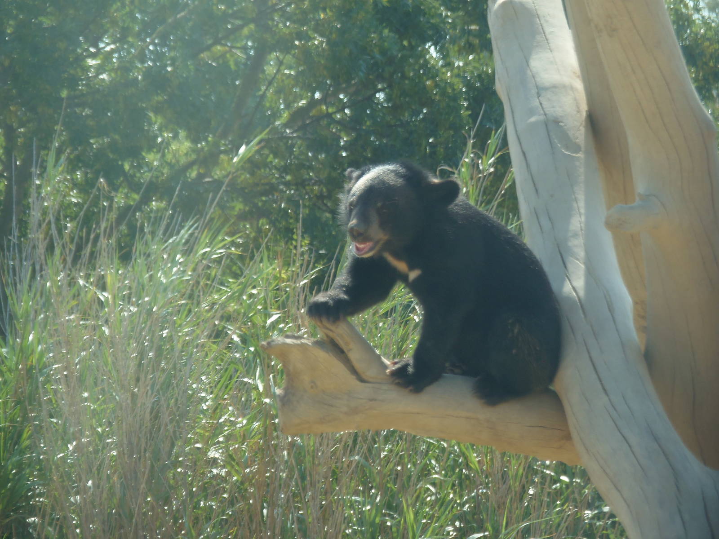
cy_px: 270
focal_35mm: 447
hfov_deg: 4.4
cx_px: 360
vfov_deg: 3.3
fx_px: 9285
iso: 64
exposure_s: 1/125
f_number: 5
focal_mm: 82.8
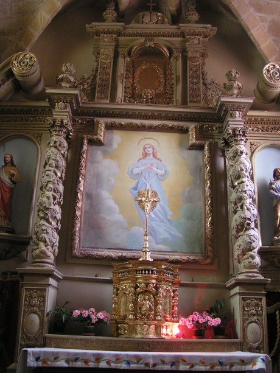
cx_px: 140
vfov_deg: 49.0
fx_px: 410
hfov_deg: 37.7
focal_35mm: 38
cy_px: 186
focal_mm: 5.8
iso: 200
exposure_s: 1/5
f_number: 2.8
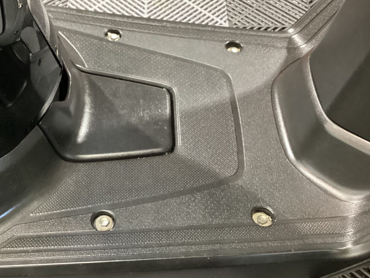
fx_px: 470
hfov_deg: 42.7
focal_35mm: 44
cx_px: 145
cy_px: 144
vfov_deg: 32.9
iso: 640
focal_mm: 3.3
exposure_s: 1/24
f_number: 2.4
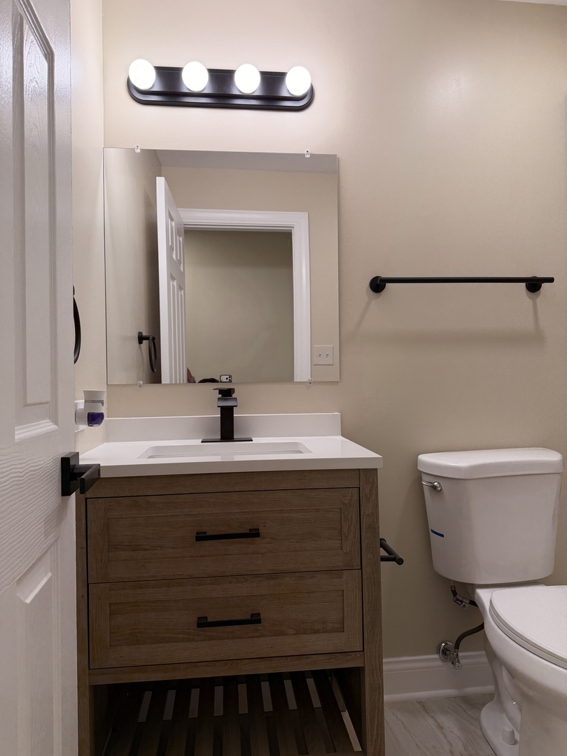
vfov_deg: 71.6
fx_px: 524
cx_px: 284
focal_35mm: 24
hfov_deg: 56.8
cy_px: 378
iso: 100
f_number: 1.78
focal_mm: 6.76
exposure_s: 1/182
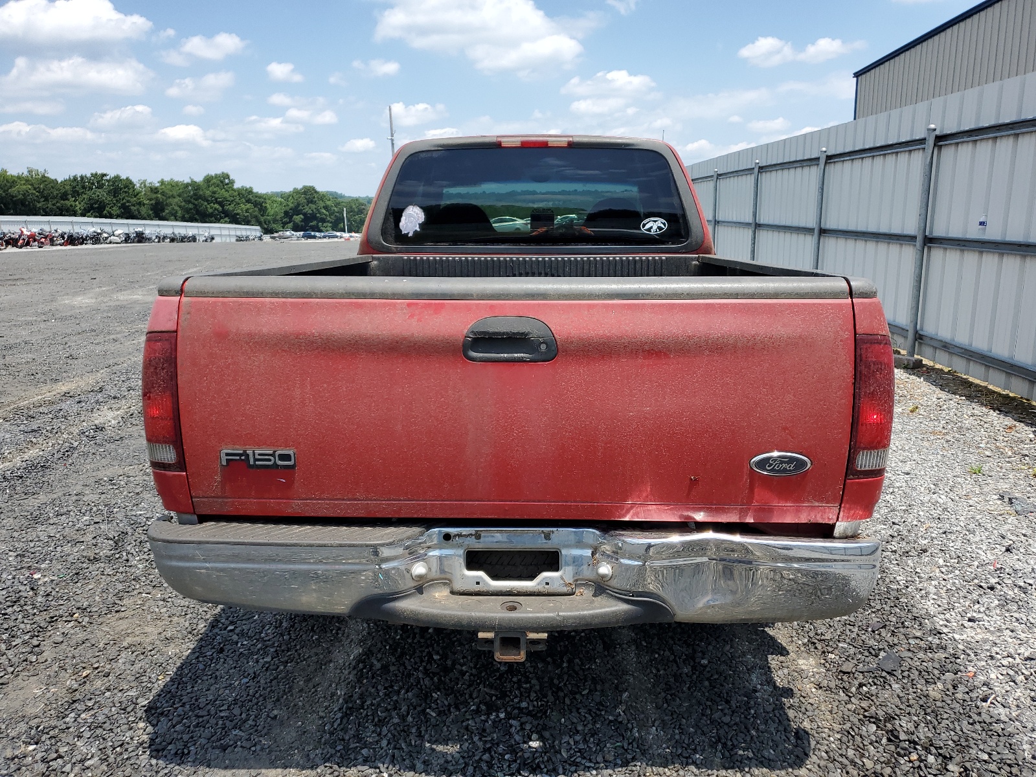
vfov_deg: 53.1
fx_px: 778
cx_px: 518
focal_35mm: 26
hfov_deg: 67.3
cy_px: 388
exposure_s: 1/2500
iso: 50
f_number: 1.5
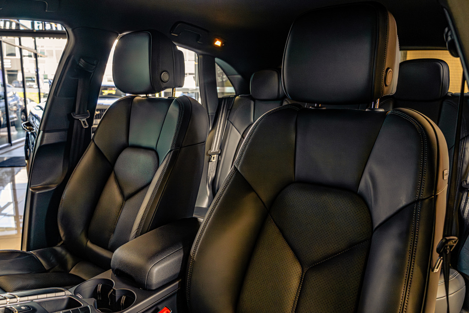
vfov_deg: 46.4
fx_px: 365
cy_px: 156
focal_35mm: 28
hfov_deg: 65.5
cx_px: 234
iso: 1600
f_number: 5.6
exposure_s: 1/200
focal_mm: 28
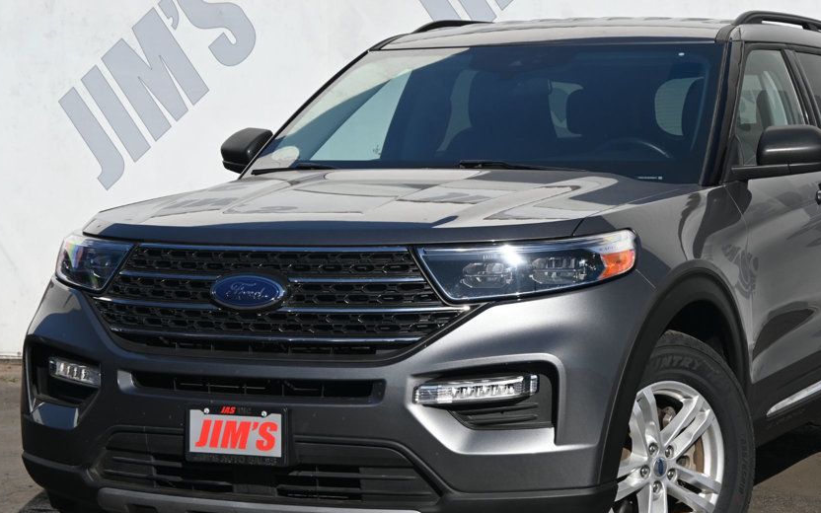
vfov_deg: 13.9
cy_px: 289
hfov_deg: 22.1
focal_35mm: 94
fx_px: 2103
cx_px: 477
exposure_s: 1/320
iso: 100
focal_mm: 50
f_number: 6.3
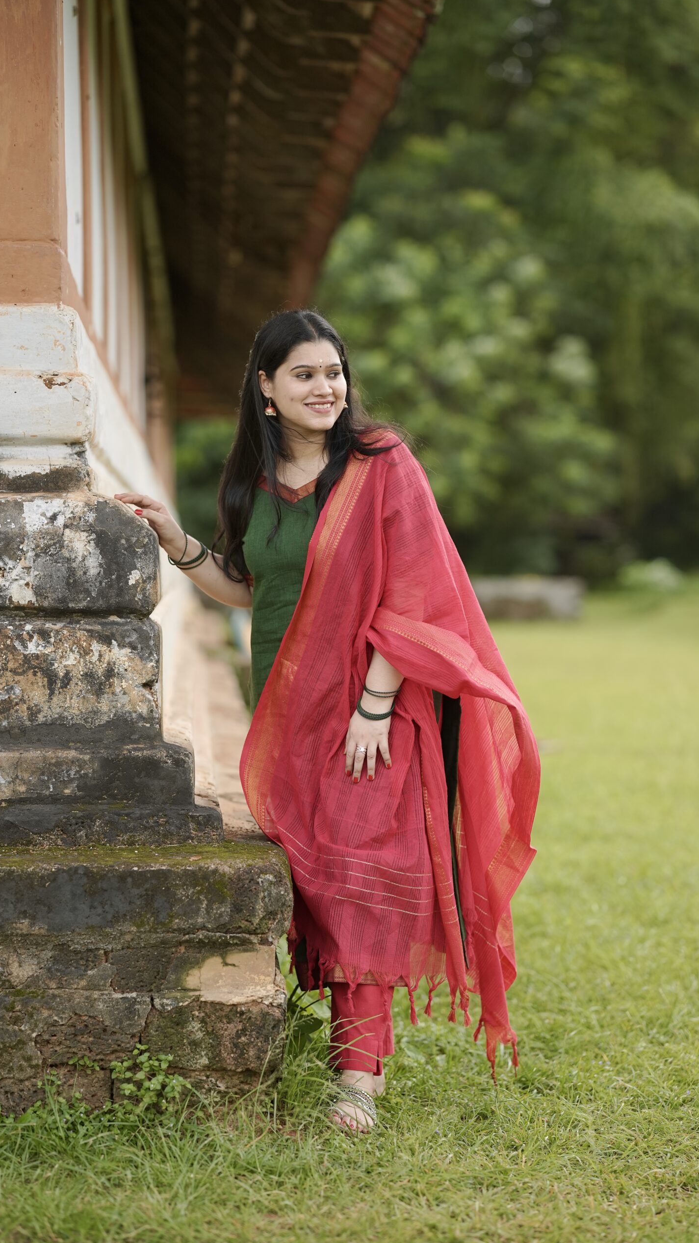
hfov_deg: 13.4
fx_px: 2965
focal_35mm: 90
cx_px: 344
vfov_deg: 23.7
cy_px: 624
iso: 320
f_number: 2
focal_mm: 85
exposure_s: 1/2500
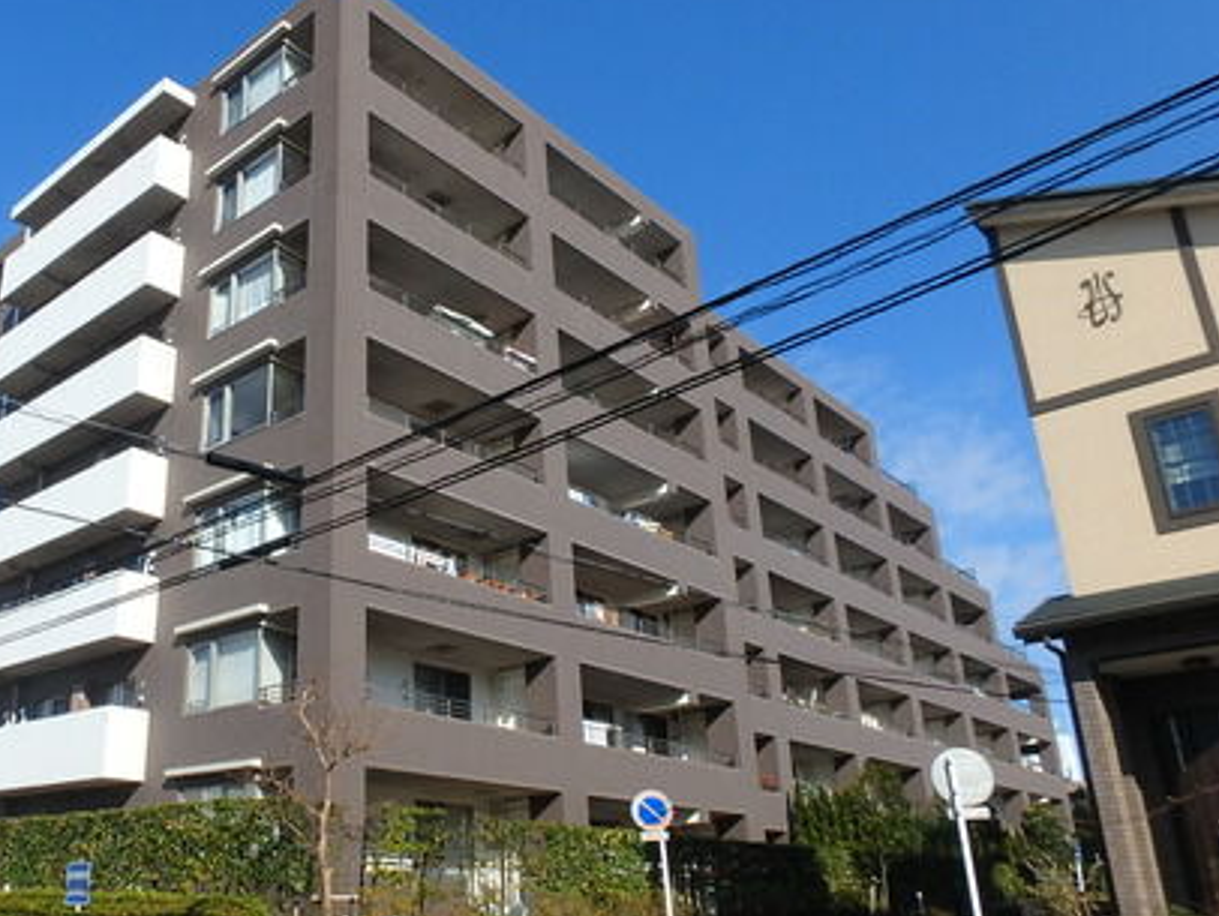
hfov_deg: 56.2
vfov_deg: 45.4
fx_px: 1092
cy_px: 511
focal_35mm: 31
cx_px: 342
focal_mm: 3.7
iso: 125
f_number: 6
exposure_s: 1/500
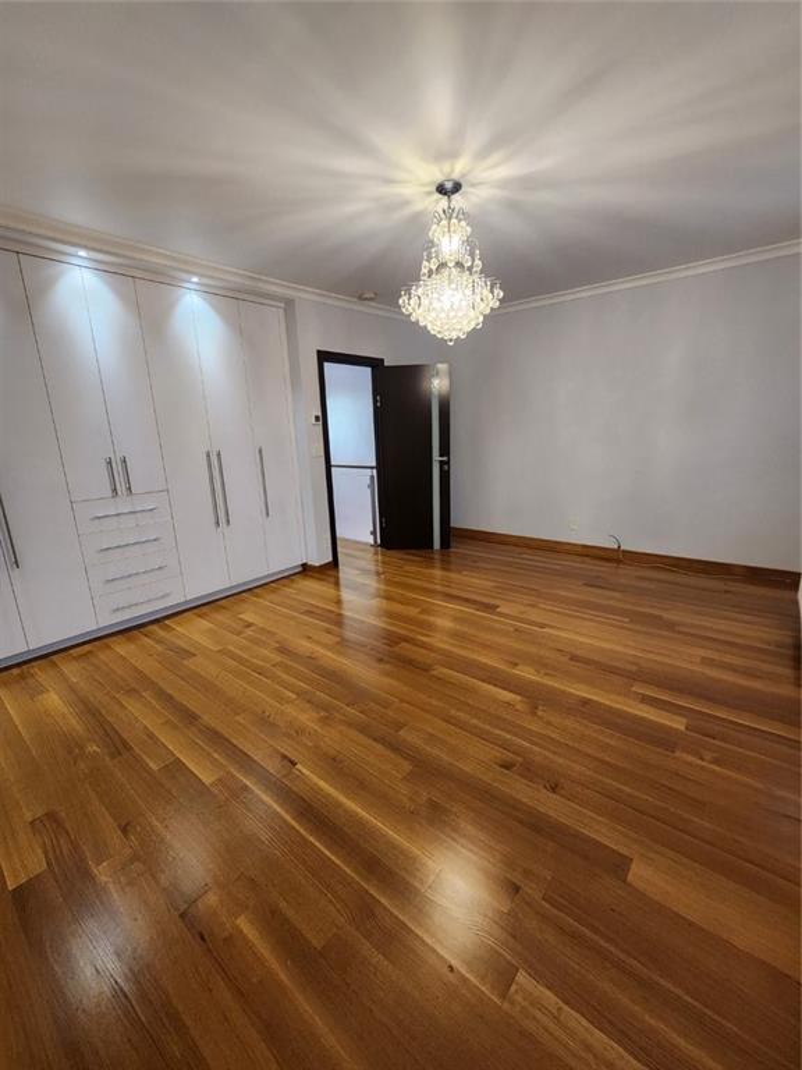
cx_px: 401
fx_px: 402
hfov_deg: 89.9
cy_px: 535
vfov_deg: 106.2
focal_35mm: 13
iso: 320
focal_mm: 2.2
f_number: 2.2
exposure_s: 1/60
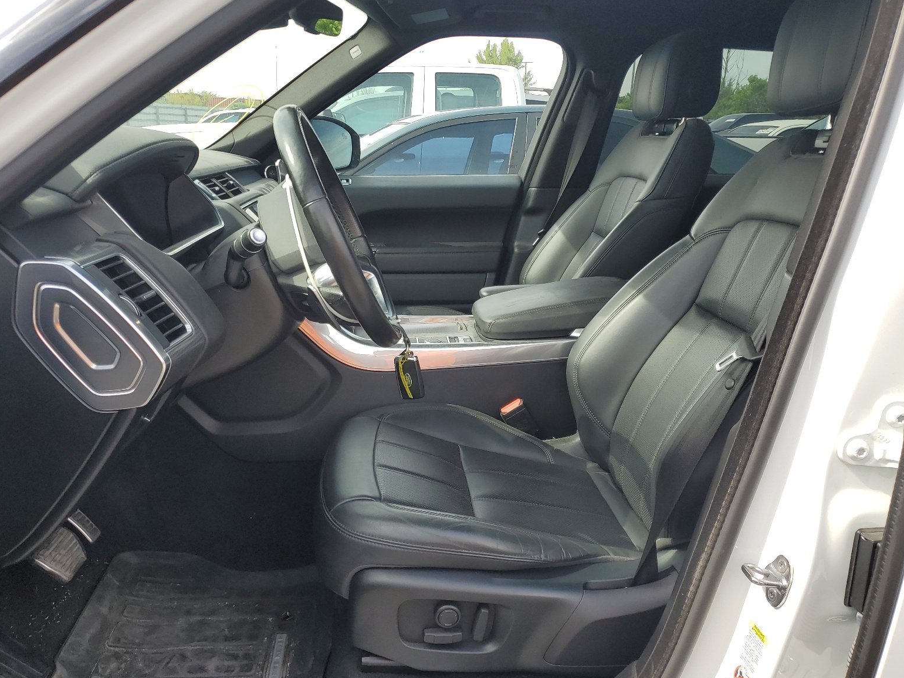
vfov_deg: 51.4
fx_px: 705
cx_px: 448
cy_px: 349
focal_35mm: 27
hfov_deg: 65.3
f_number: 1.5
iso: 50
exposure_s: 1/714
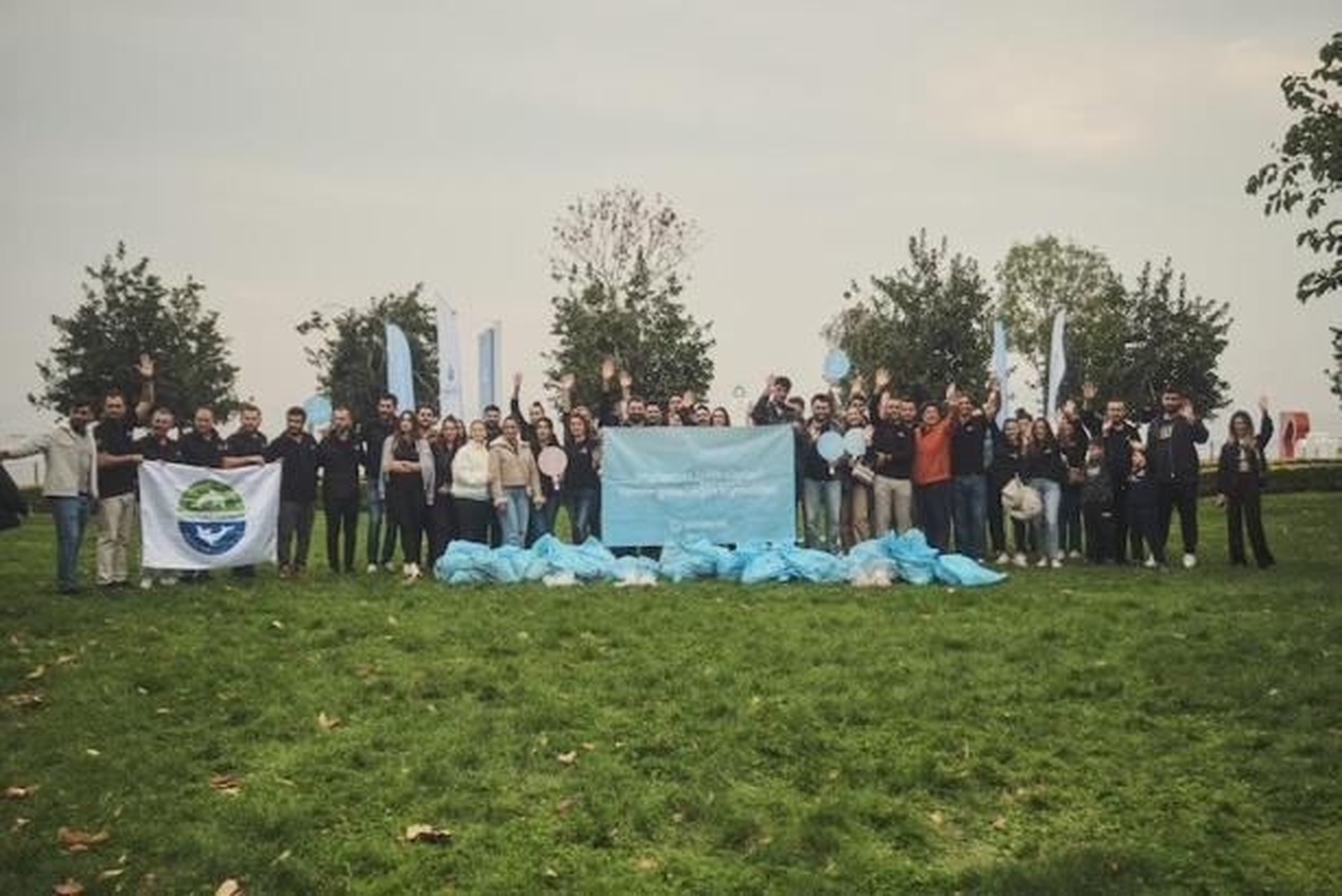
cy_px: 448
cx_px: 671
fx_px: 1380
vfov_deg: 36.0
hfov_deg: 51.9
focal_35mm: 37
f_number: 2.8
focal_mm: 24.9
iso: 2500
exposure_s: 1/1600
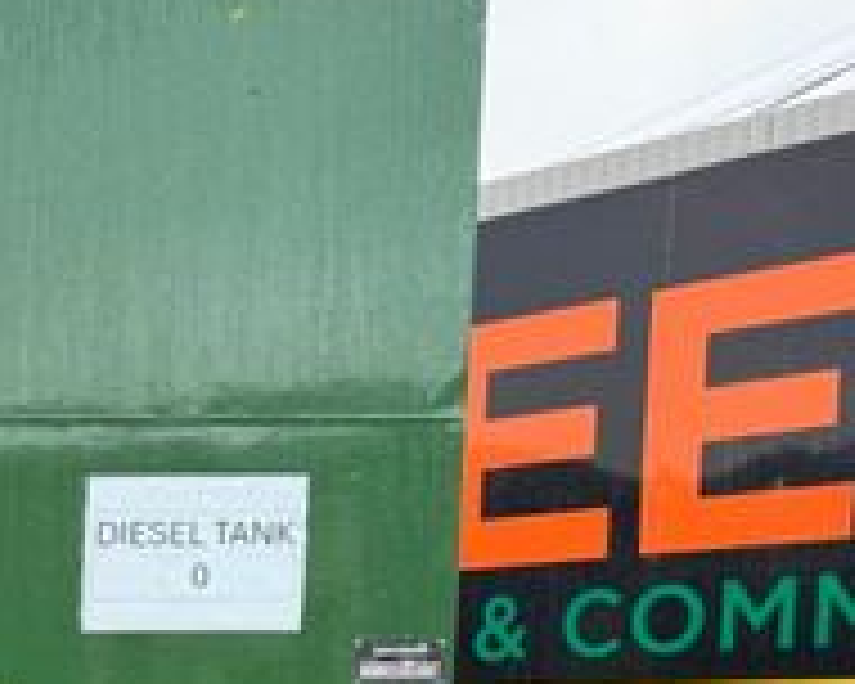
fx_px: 1873
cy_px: 927
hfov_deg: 21.9
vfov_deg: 18.9
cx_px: -387
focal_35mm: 74
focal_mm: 6.76
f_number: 1.78
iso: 160
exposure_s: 1/212
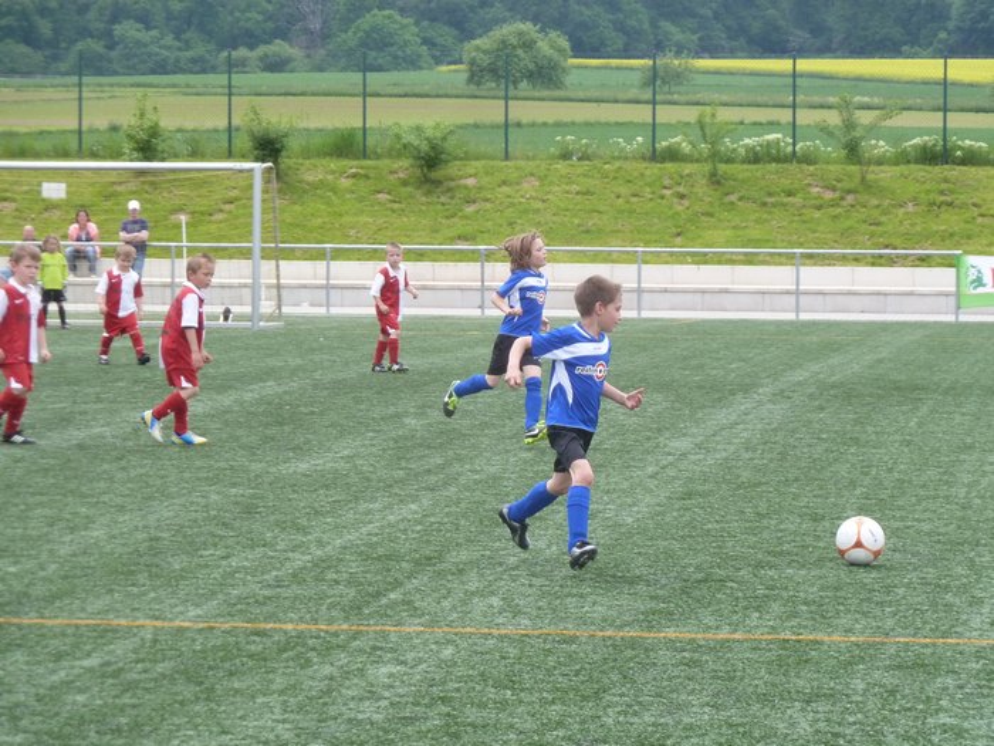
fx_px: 4221
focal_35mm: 147
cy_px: 373
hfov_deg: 13.4
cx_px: 497
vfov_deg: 10.1
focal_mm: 24.1
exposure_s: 1/320
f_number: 4.5
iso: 250
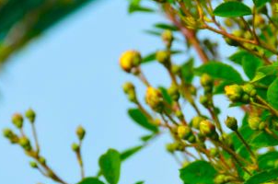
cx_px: 170
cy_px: 165
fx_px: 4901
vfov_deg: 2.2
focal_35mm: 636
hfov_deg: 3.2
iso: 100
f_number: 11
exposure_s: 1/125
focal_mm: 200
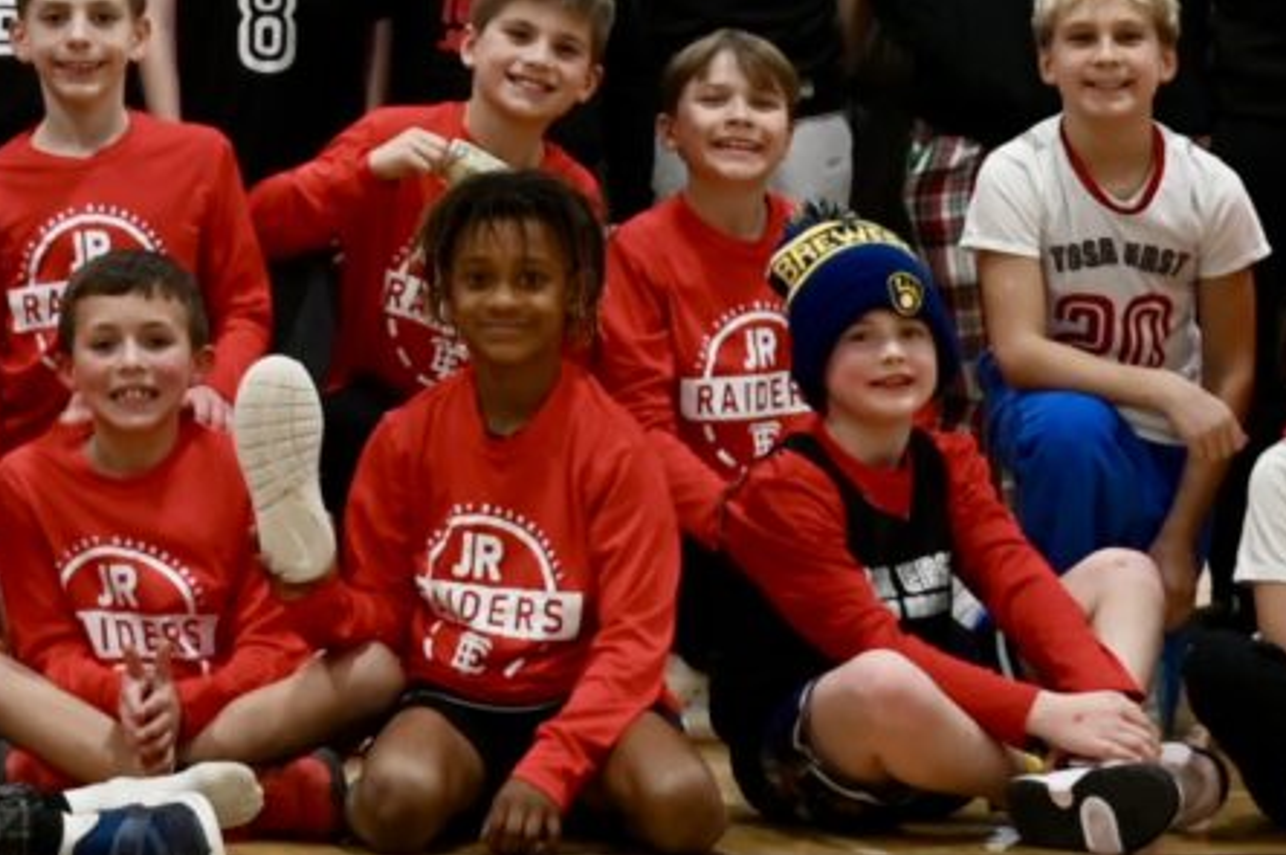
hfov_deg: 9.6
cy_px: -552
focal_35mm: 202
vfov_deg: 6.7
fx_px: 7208
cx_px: -1106
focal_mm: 35
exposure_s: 1/125
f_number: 3.8
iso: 560
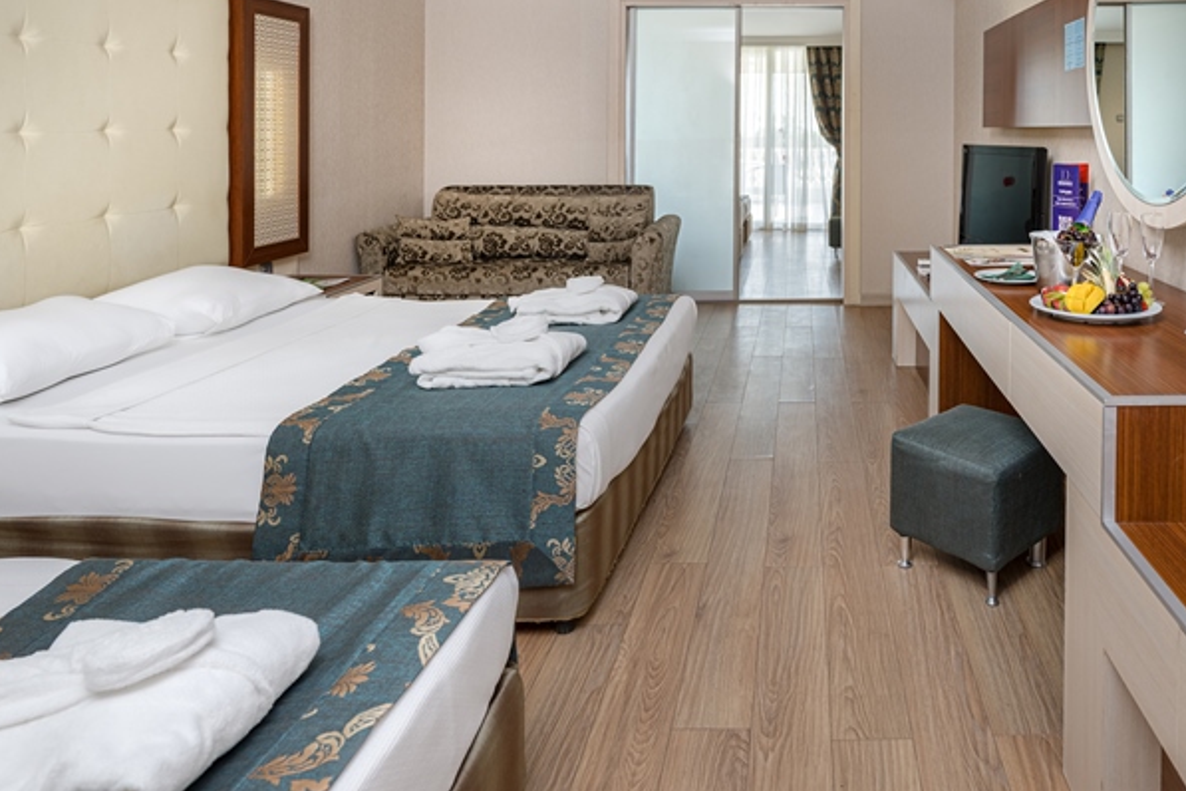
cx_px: 749
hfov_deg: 72.4
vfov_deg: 49.8
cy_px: 150
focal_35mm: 24
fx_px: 791
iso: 100
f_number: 3.5
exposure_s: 1/250
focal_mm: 14
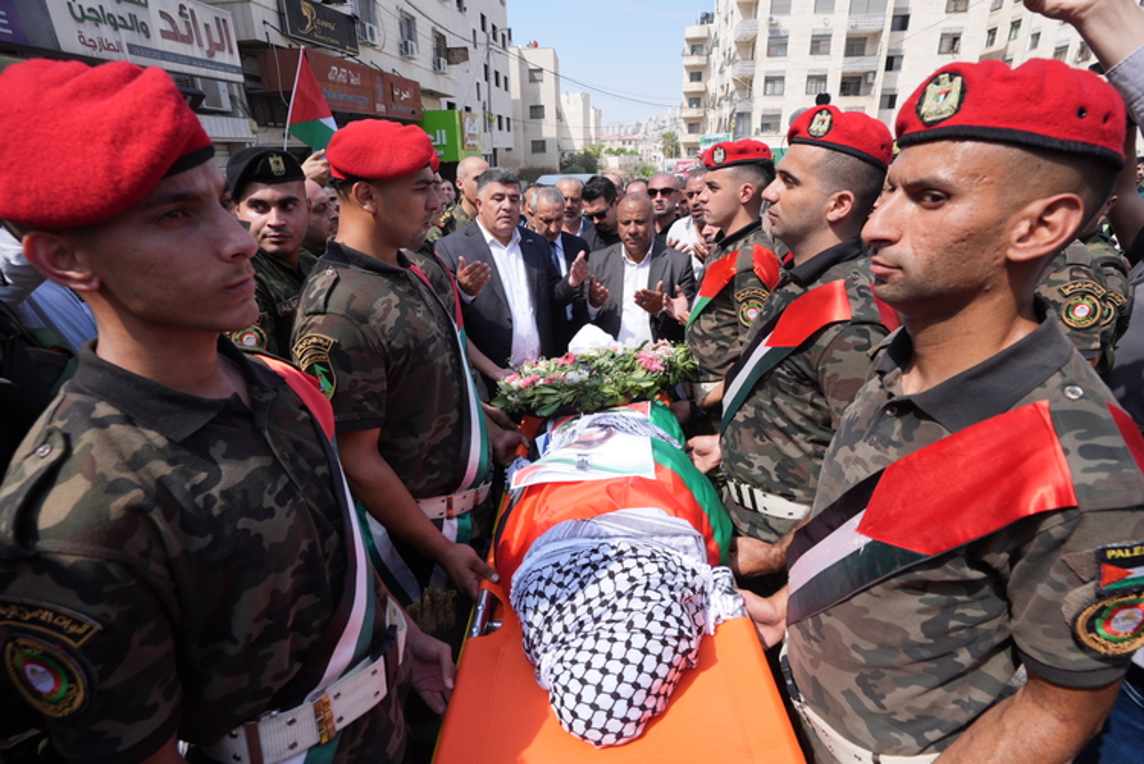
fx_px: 572
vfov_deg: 67.5
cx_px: 572
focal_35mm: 18
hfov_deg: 90.0
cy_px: 382
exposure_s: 1/500
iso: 250
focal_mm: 18
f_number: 7.1
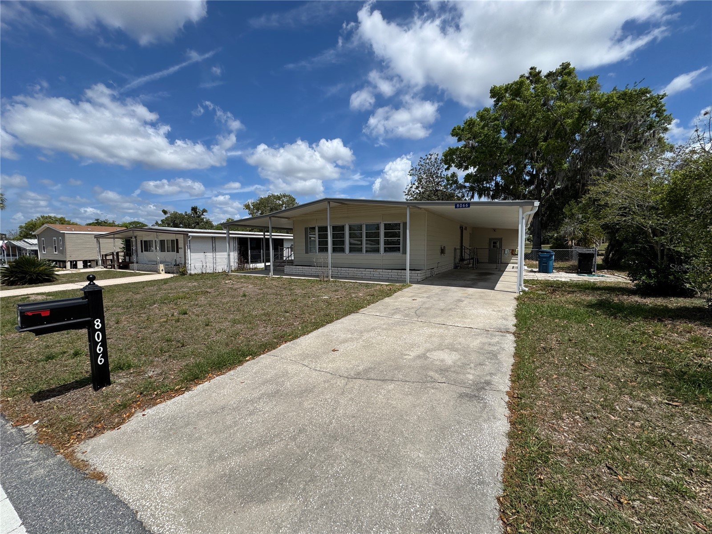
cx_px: 356
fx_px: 288
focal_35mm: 14
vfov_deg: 85.7
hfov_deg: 102.1
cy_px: 267
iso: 50
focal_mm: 2.22
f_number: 2.2
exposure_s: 1/2985
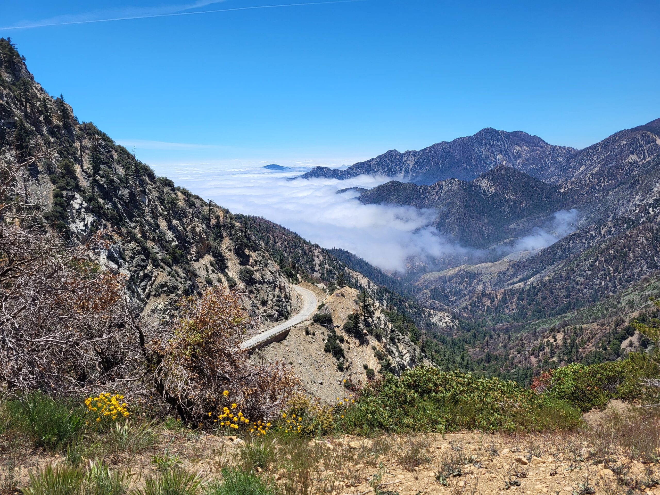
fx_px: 496
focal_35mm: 26
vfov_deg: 53.1
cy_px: 248
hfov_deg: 67.3
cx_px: 330
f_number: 1.8
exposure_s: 1/3657
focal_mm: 5.4
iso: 40
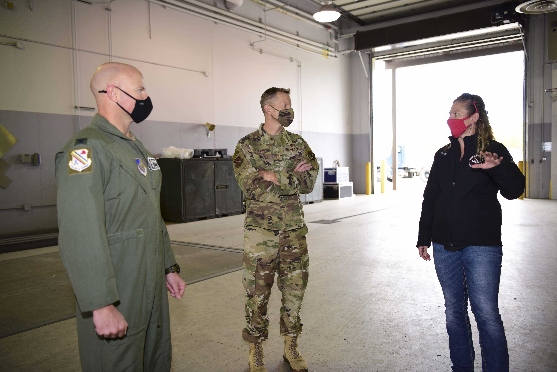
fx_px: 495
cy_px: 186
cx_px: 278
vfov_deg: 41.1
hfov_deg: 58.7
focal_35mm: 32
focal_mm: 32
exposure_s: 1/125
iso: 400
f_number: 2.8
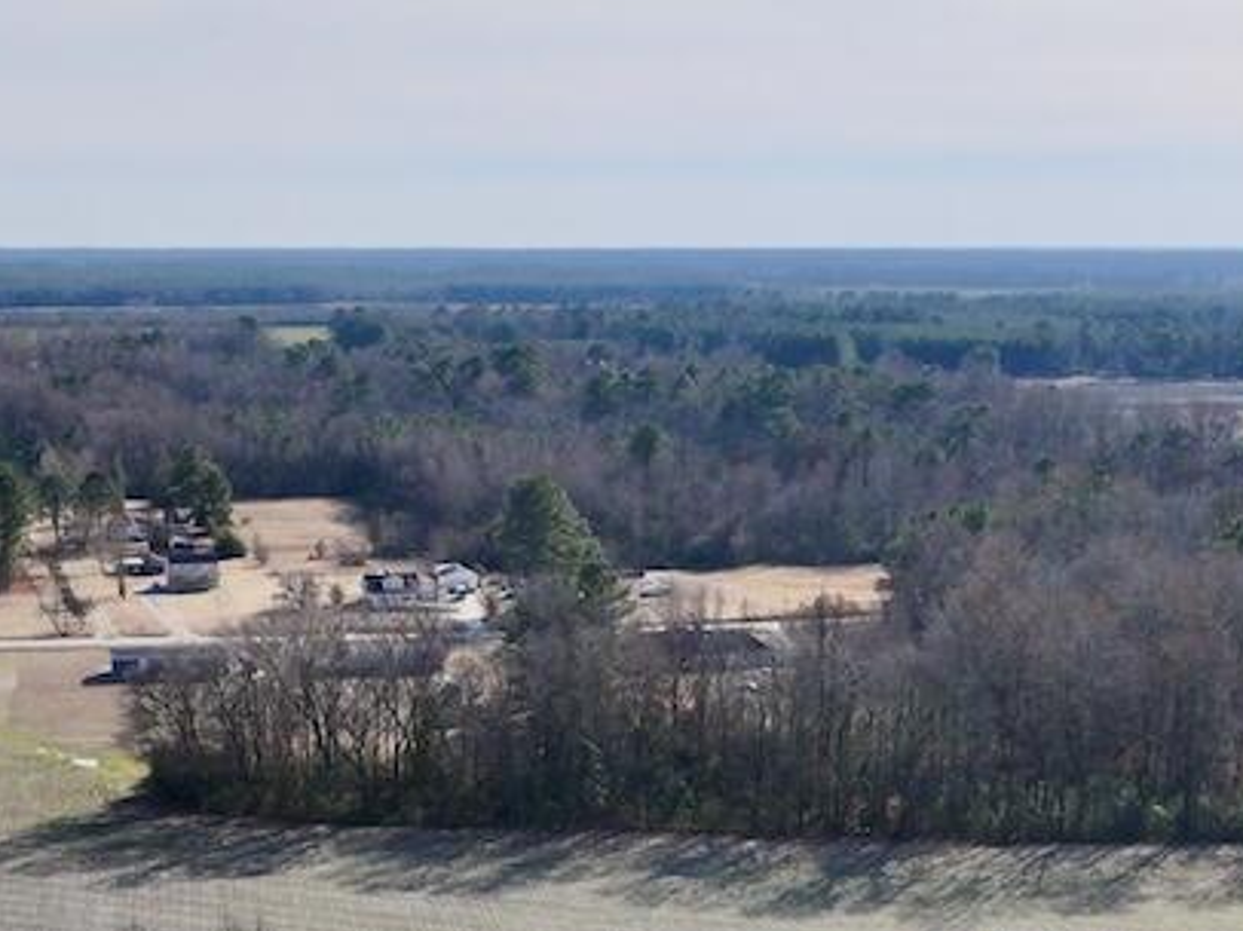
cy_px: 1129
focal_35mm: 71
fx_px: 2548
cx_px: 478
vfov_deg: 19.5
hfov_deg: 27.3
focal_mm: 12.29
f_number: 2.8
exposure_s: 1/320
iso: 280
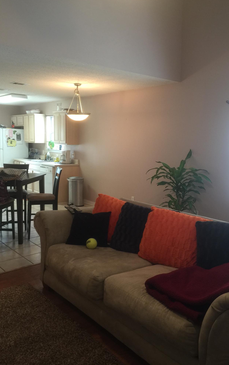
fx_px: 309
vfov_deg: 61.2
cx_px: 128
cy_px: 182
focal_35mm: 31
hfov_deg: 40.5
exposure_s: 1/15
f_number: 2.2
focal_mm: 4.15
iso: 50
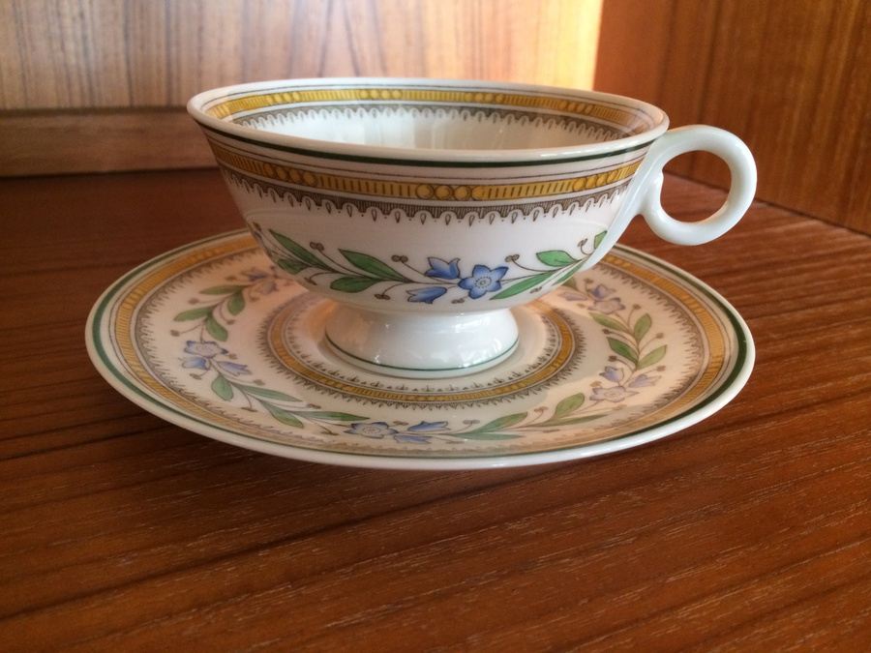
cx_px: 436
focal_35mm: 30
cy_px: 326
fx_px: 755
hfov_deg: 60.0
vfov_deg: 46.8
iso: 200
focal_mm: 4.12
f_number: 2.2
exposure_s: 1/30
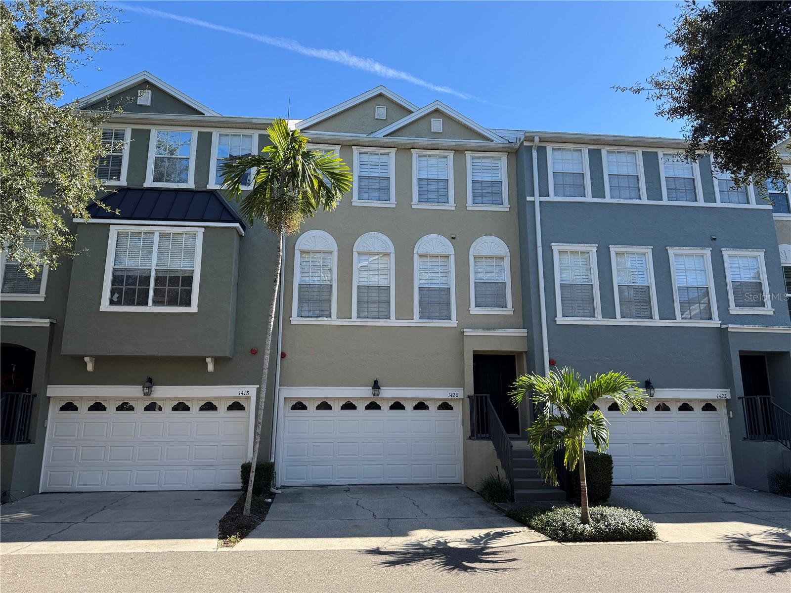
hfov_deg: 71.6
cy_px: 296
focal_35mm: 24
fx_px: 548
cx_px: 396
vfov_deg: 56.8
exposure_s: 1/1425
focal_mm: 6.76
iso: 80
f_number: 1.78
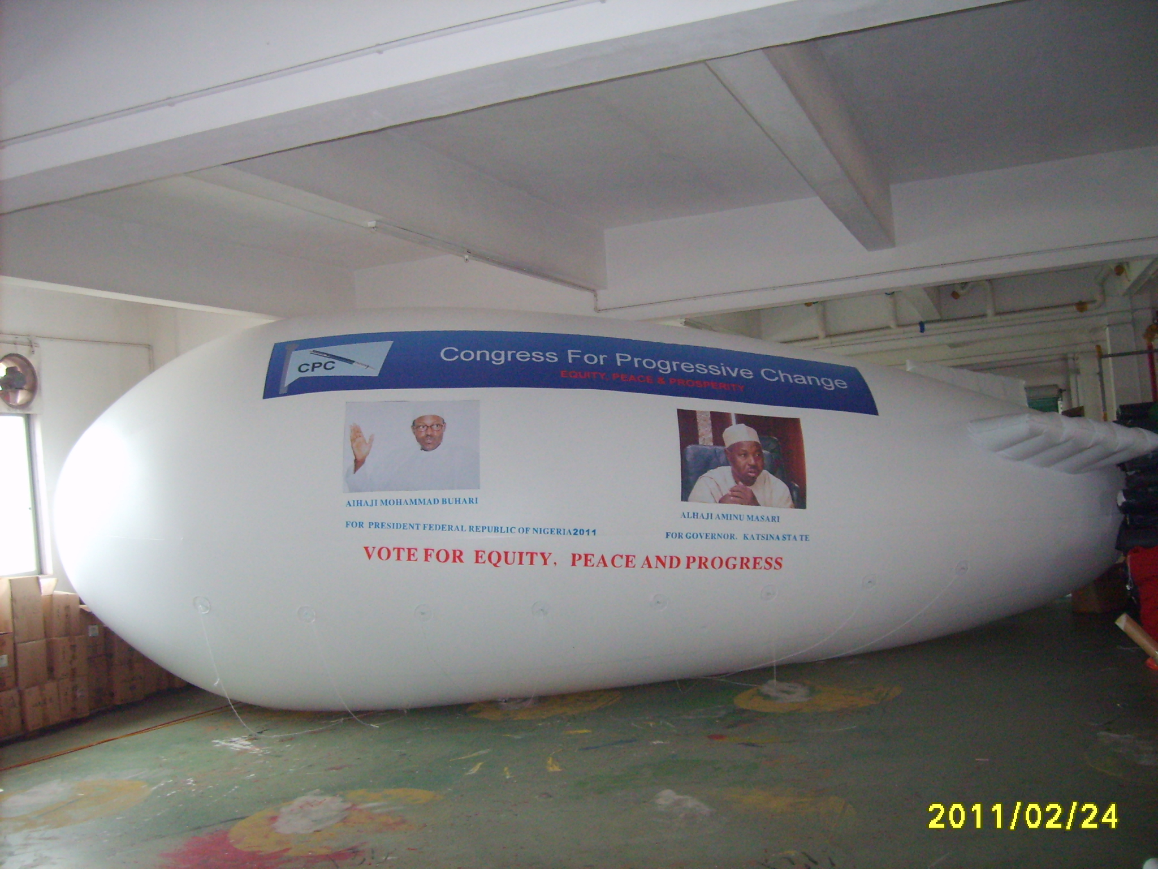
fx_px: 1171
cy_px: 434
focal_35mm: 35
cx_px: 579
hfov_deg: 52.6
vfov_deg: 40.7
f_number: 2.8
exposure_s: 1/45
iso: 253
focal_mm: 5.8
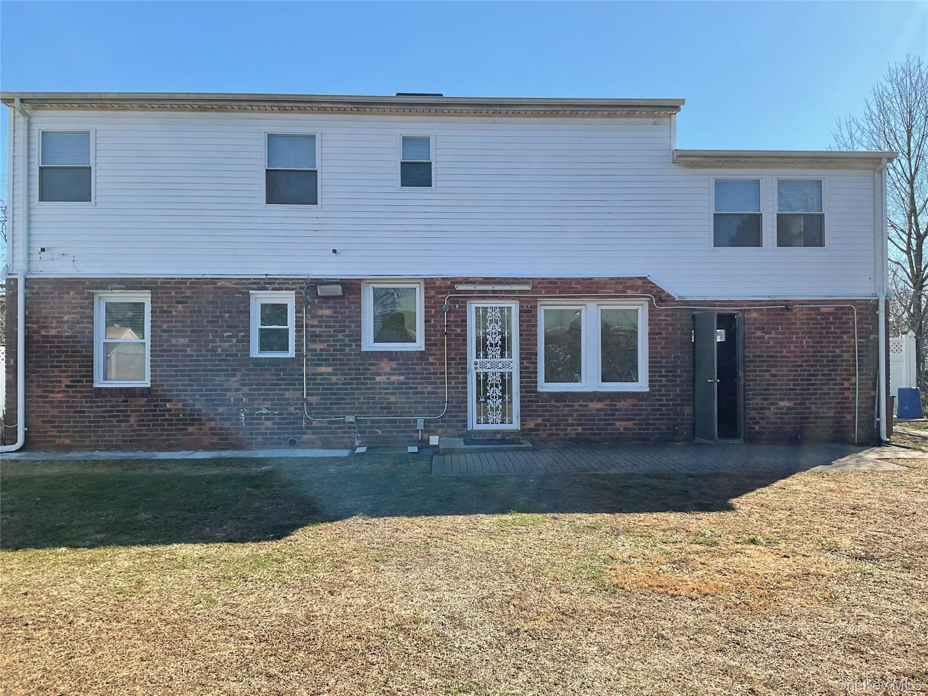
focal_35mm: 29
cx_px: 464
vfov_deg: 48.2
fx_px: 777
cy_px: 348
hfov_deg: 61.7
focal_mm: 3
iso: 16
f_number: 1.8
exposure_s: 1/1055
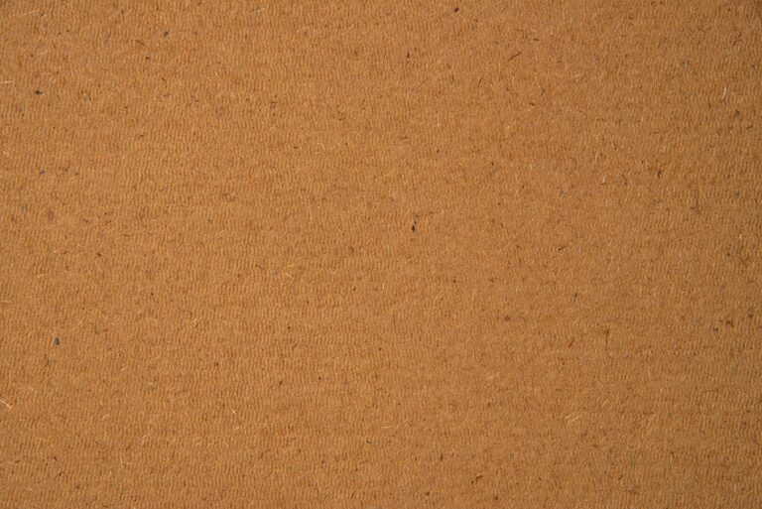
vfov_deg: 11.4
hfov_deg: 17.1
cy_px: 254
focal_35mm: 120
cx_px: 381
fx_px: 2541
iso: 200
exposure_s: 1/125
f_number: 13
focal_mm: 120
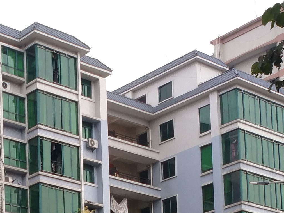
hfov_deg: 17.2
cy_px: 387
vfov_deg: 12.2
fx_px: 911
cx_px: -15
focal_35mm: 111
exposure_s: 1/478
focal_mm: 4.73
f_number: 2.2
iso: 100
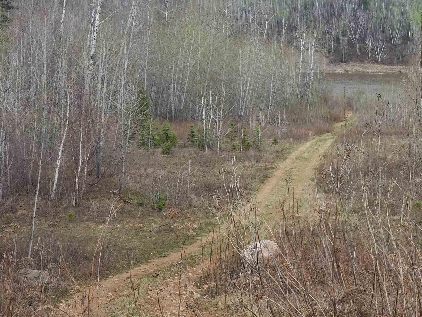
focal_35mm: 88
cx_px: 352
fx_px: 1073
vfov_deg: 16.8
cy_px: 120
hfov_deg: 21.9
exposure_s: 1/268
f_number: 2.4
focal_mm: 6
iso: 25
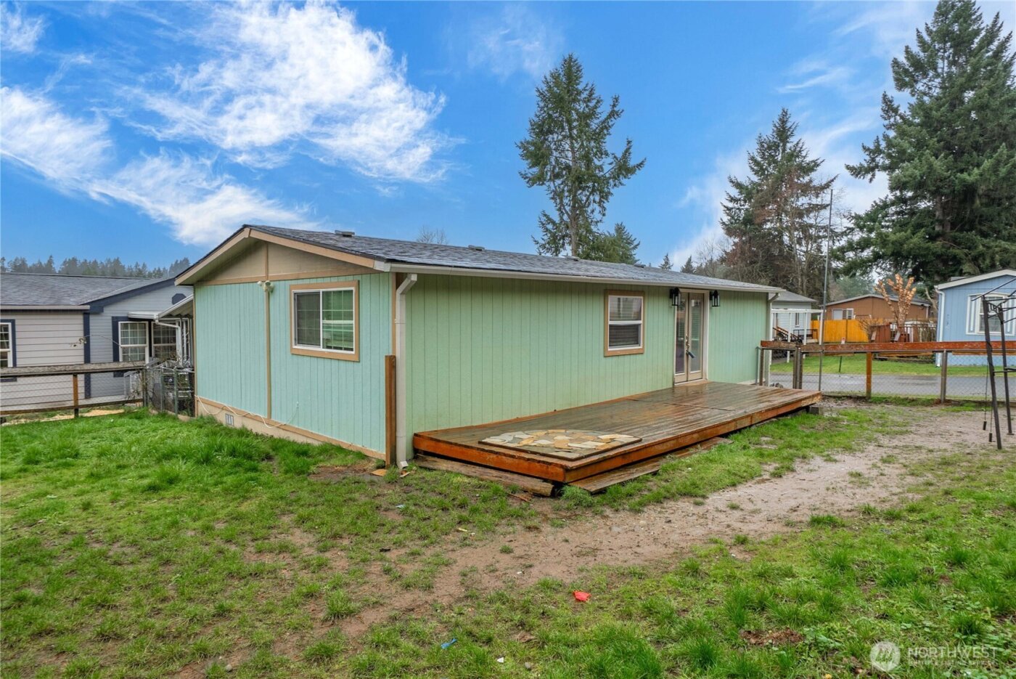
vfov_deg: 64.6
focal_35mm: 19
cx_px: 508
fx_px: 536
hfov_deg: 86.9
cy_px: 340
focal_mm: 19
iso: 200
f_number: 7.1
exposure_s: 1/30
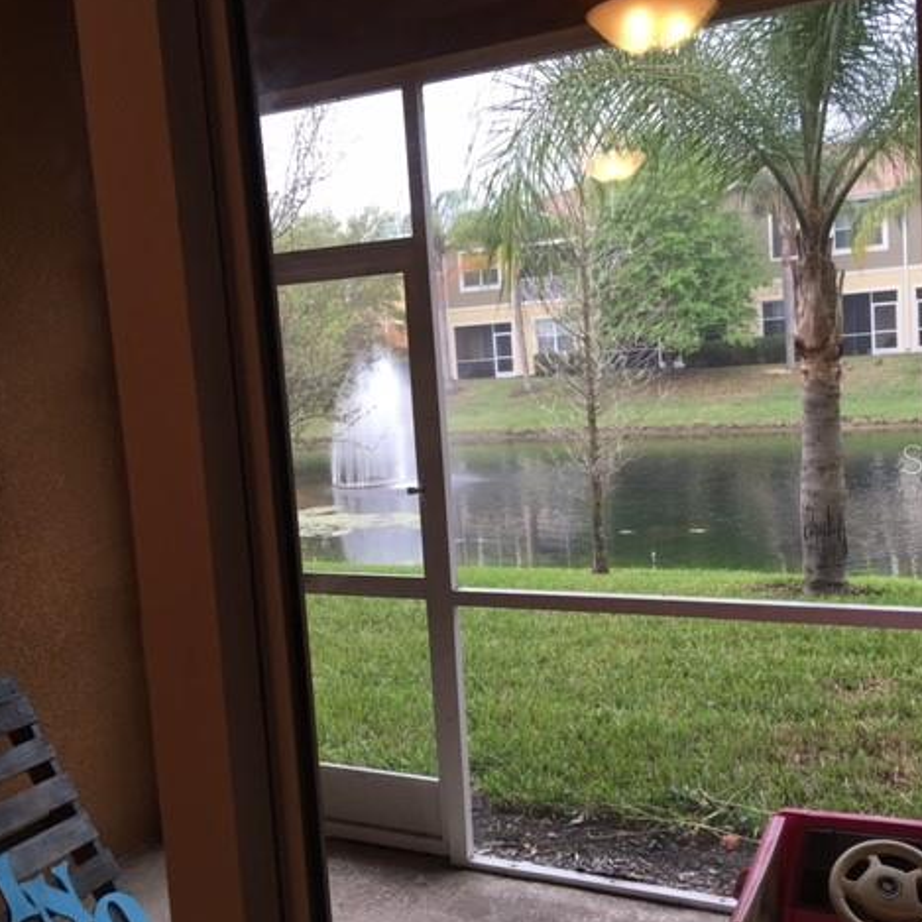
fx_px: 1055
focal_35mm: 35
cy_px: 458
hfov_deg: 47.2
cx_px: 458
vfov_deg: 47.2
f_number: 2.2
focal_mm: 4.15
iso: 40
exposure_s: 1/30
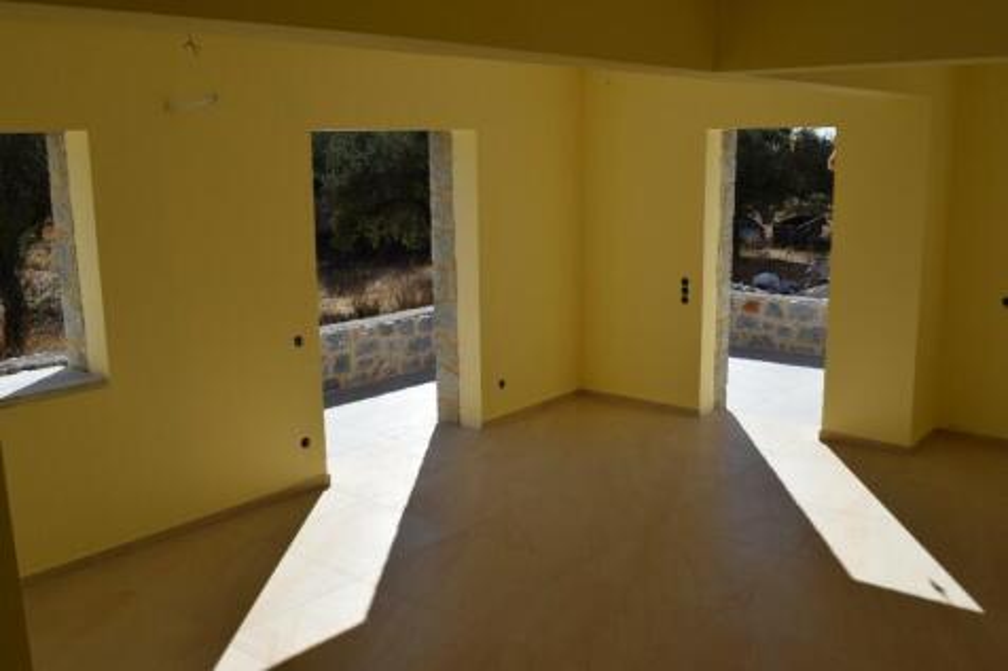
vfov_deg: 38.3
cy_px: 336
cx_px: 504
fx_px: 966
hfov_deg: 55.1
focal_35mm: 34
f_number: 11
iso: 200
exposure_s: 1/500
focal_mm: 23
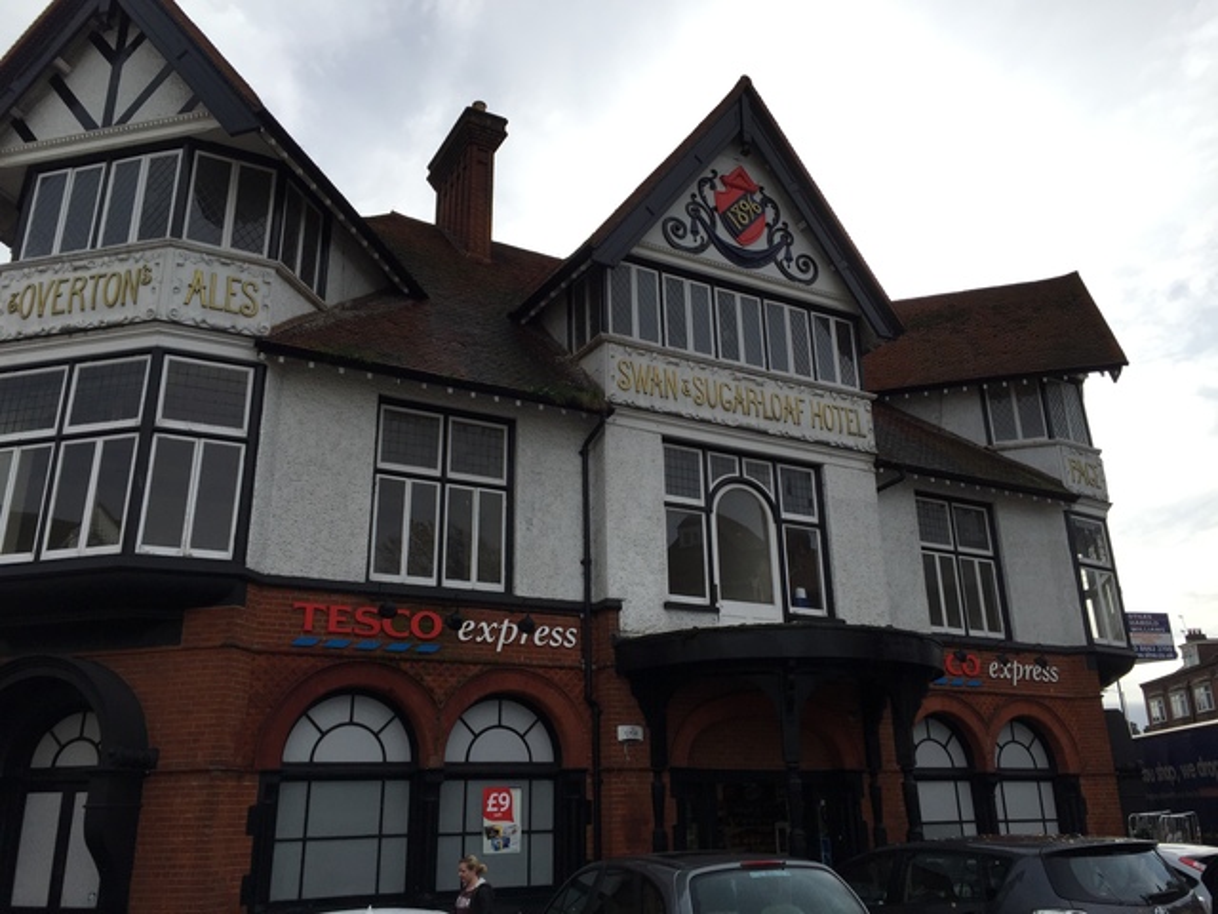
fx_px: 1020
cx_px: 609
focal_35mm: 29
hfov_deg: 61.7
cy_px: 457
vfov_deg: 48.2
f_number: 2.2
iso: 32
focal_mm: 4.15
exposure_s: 1/2475
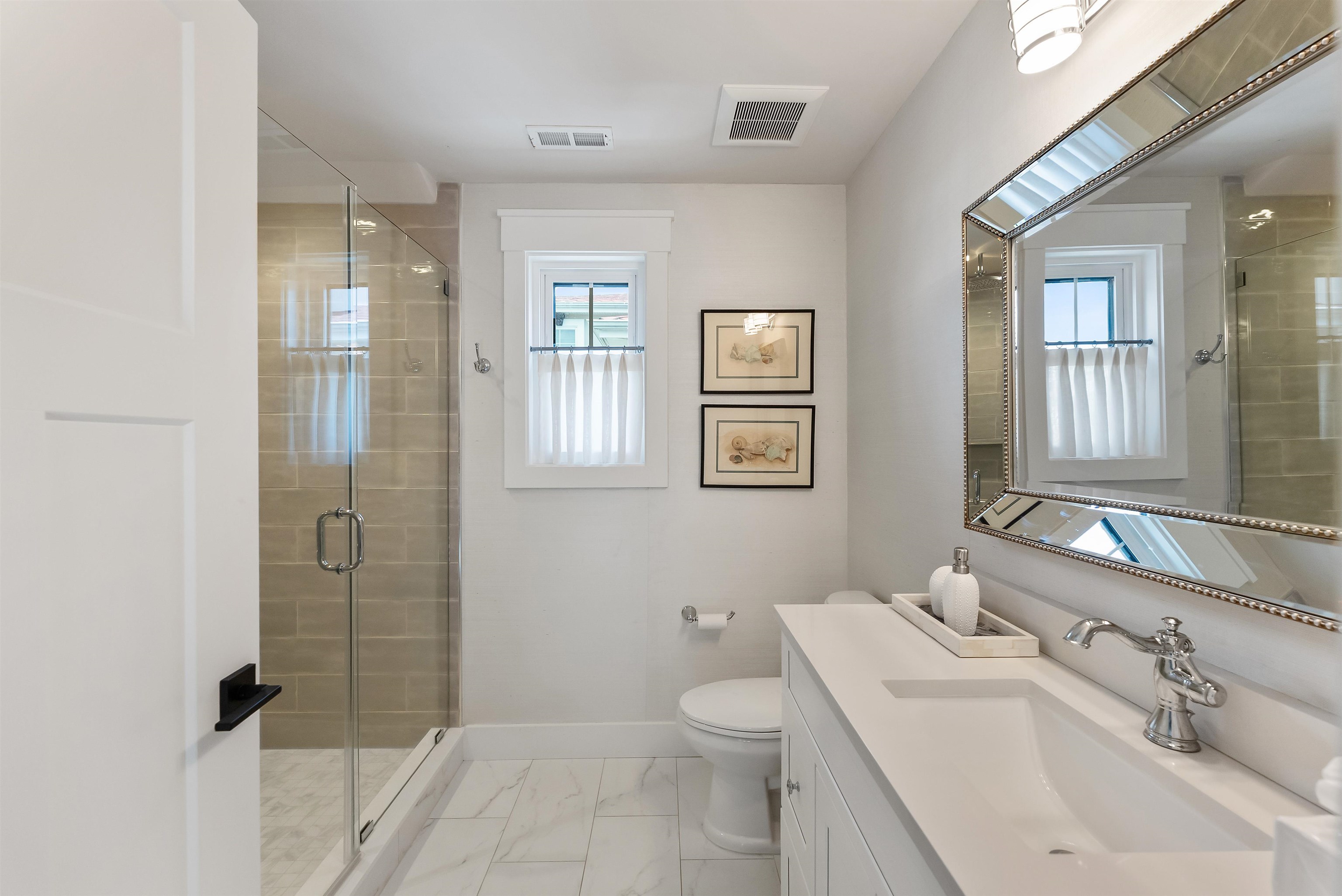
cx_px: 671
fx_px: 522
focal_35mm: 14
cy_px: 448
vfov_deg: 81.3
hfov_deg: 104.2
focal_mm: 14
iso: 640
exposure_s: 1/60
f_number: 7.1
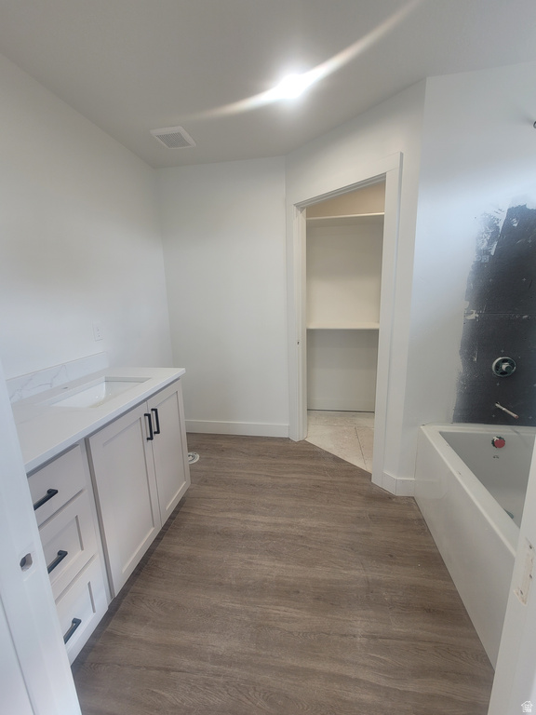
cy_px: 358
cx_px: 268
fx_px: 268
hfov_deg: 89.9
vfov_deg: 106.2
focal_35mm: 13
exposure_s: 1/60
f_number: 2.2
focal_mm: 2.2
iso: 64
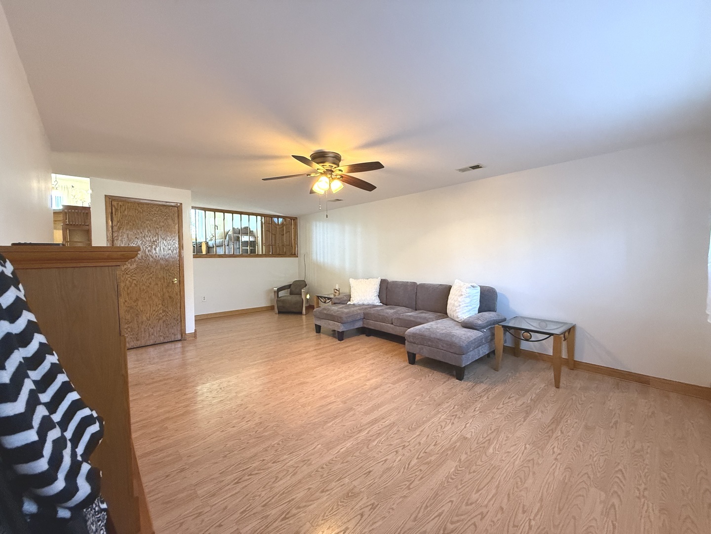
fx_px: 288
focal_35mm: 14
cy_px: 267
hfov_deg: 102.1
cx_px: 356
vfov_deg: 85.7
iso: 400
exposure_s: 1/60
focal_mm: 2.22
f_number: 2.2
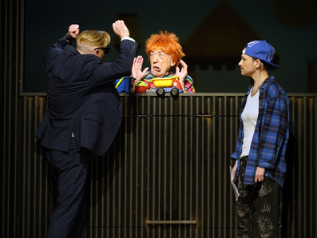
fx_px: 1411
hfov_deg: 12.8
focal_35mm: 154
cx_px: 170
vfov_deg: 9.6
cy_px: 119
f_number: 5.6
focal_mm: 141
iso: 2000
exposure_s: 1/250
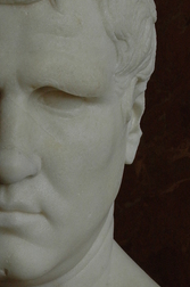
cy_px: 166
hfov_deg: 11.9
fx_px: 909
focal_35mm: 114
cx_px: 28
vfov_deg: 17.9
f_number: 6.7
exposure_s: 1/180
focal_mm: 29
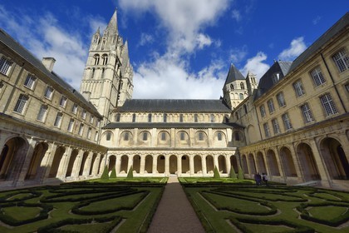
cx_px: 174
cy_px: 116
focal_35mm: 14
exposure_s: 1/200
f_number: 22
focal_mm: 14
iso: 400
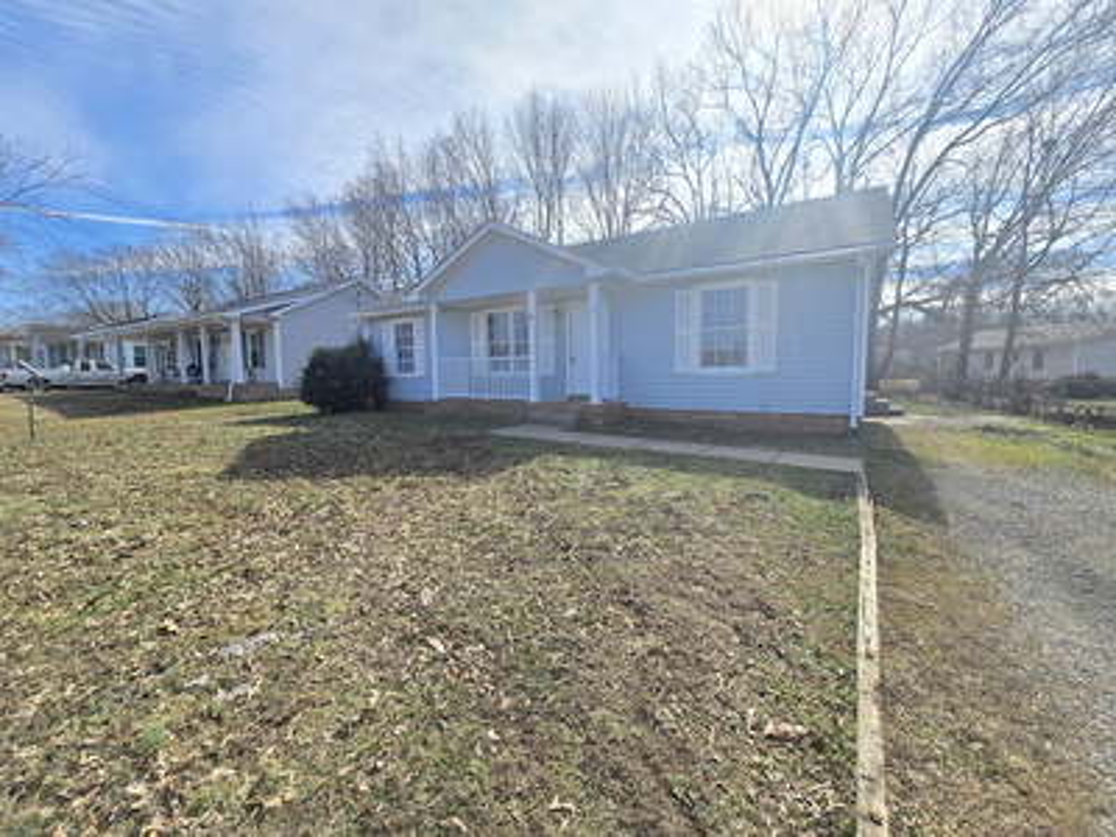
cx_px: 558
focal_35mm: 13
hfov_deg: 106.2
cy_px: 418
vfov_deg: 89.9
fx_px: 419
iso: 50
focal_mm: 2.2
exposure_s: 1/1819
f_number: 2.2
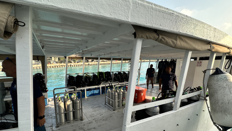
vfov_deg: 65.9
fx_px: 98
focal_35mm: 16
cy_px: 84
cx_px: 111
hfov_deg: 99.3
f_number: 2.2
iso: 40
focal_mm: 2.22
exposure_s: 1/293
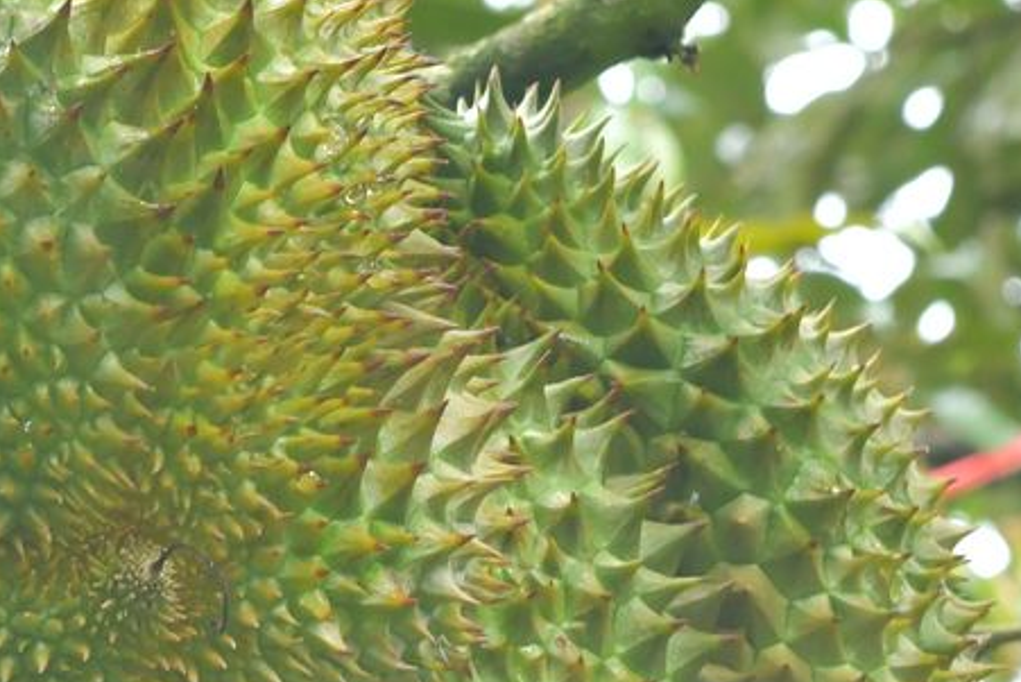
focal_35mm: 349
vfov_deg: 3.9
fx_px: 9901
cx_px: -208
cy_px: 716
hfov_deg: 5.9
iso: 1250
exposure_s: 1/160
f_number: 9
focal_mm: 70
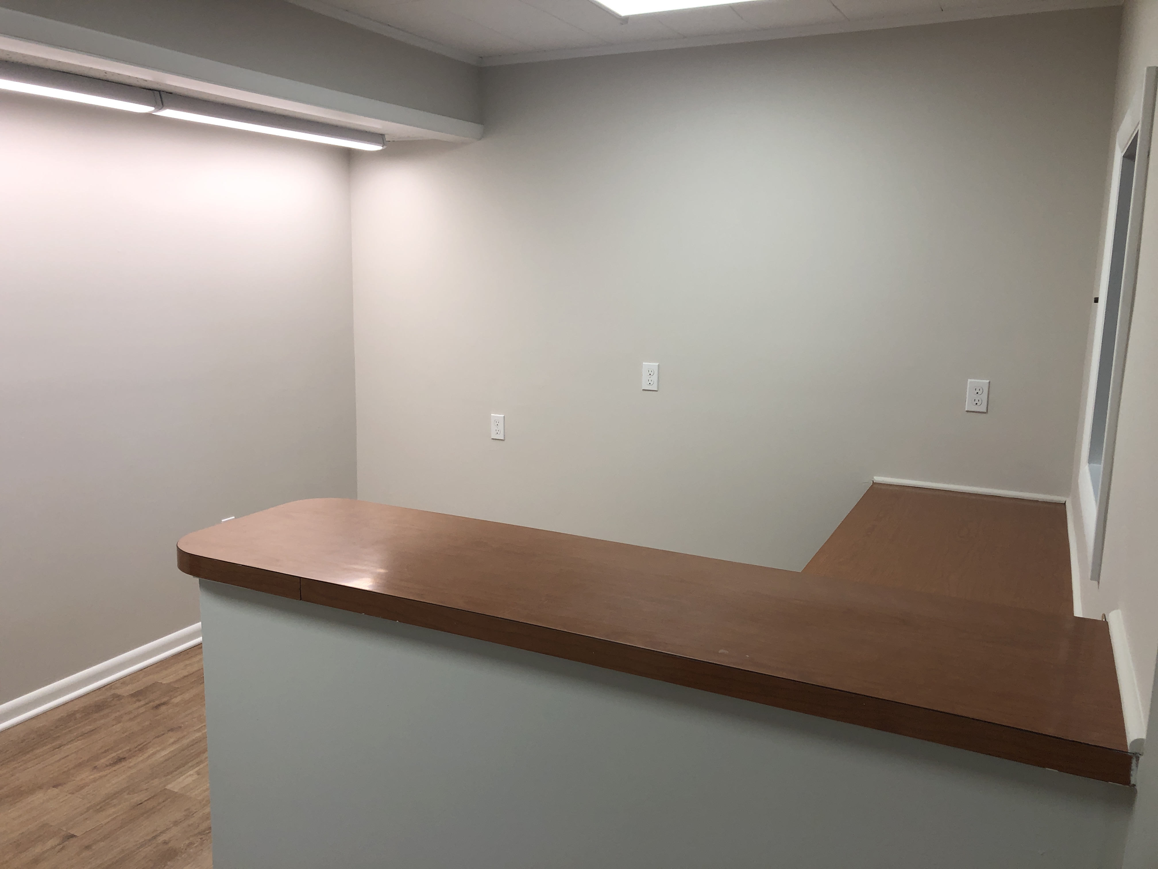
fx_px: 937
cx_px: 579
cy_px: 434
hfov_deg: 63.4
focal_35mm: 28
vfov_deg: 49.7
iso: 40
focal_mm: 3.99
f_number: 1.8
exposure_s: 1/120
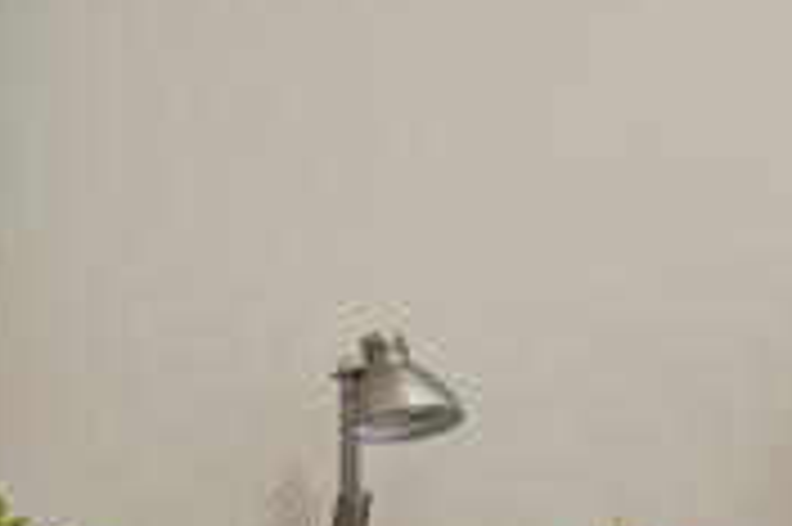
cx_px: 1994
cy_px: 468
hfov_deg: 13.7
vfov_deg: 14.1
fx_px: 2108
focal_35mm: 96
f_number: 9
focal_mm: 16.5
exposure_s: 1/50
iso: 250
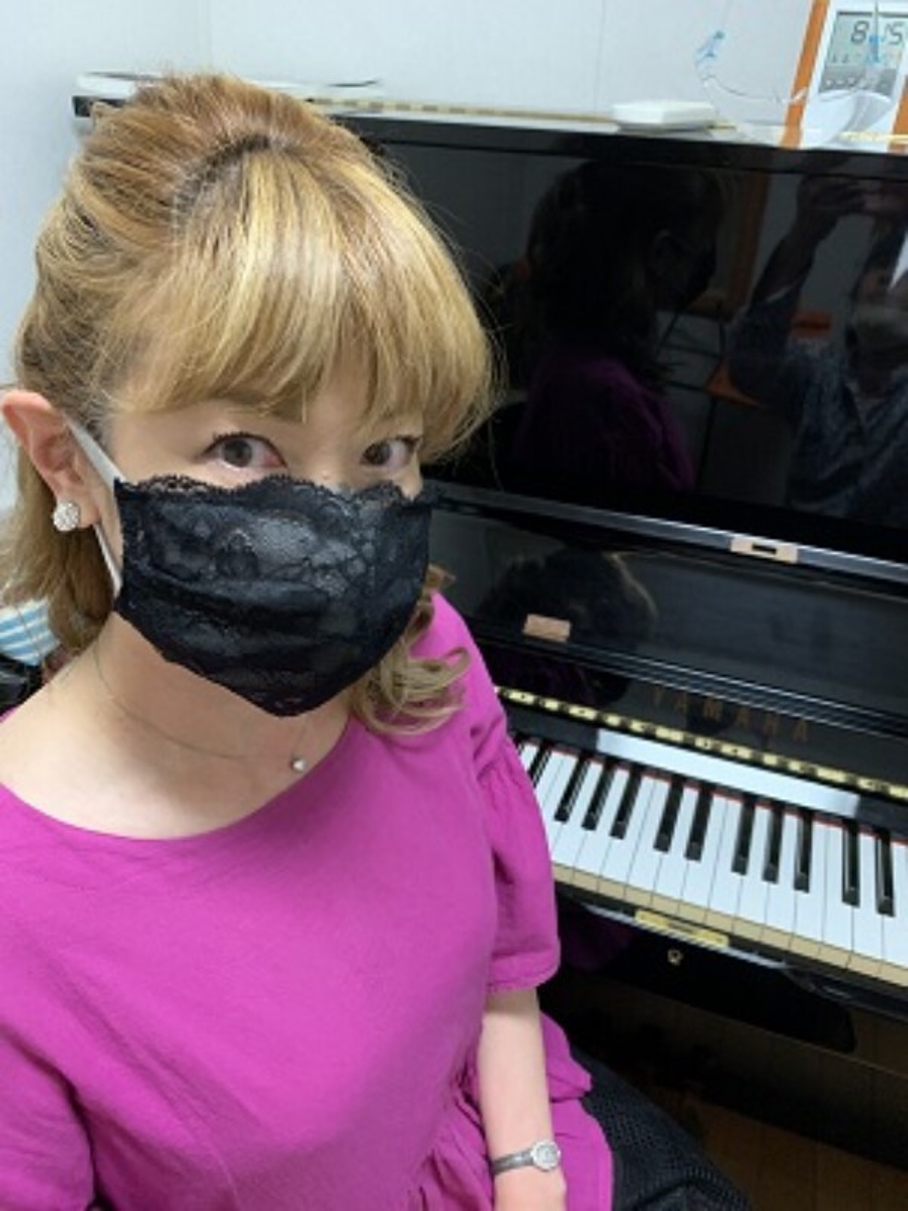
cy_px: 606
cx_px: 454
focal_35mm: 26
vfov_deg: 67.3
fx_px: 909
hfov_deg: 53.1
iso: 320
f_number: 1.8
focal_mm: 4.25
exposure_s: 1/30
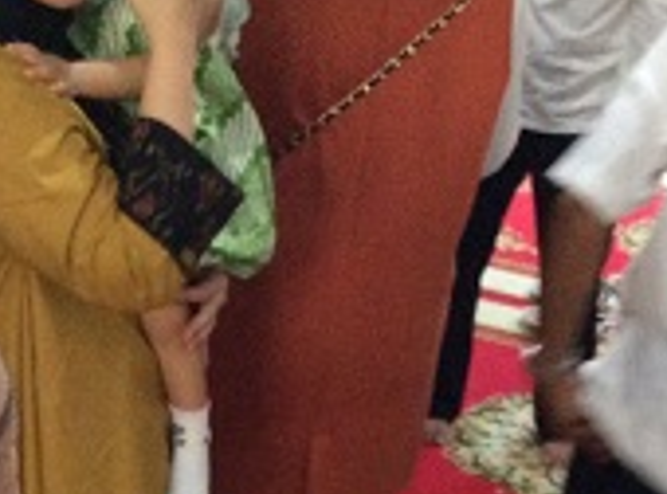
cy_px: 653
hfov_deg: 20.8
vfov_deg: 14.9
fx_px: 1804
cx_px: 153
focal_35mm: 94
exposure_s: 1/25
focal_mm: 3.3
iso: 320
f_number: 2.4
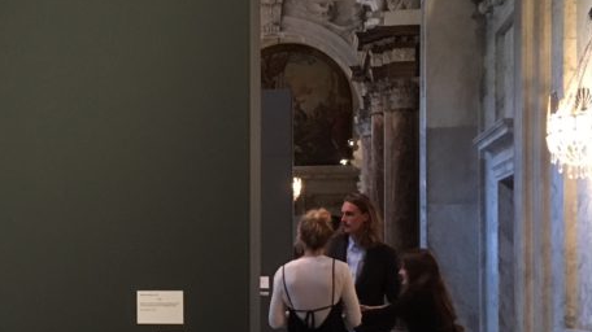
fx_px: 1114
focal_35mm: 71
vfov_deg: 16.9
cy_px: 243
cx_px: 78
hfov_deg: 28.8
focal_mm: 4.15
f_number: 2.2
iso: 200
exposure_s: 1/17
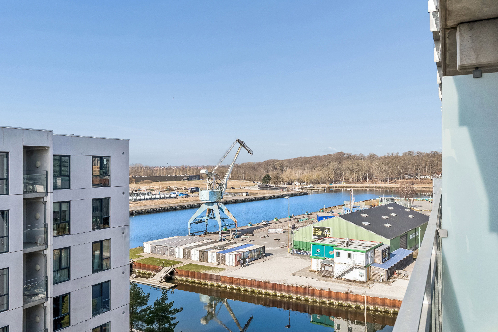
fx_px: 415
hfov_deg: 61.9
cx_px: 249
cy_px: 166
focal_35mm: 30
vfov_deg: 43.6
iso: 250
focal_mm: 20
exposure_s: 1/640
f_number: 8
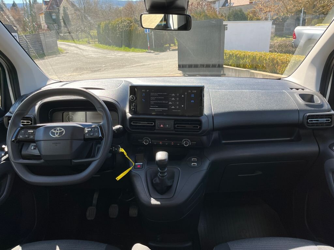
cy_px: 125
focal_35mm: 26
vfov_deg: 53.1
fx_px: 251
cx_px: 167
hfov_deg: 67.3
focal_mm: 5.1
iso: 50
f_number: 1.6
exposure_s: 1/497
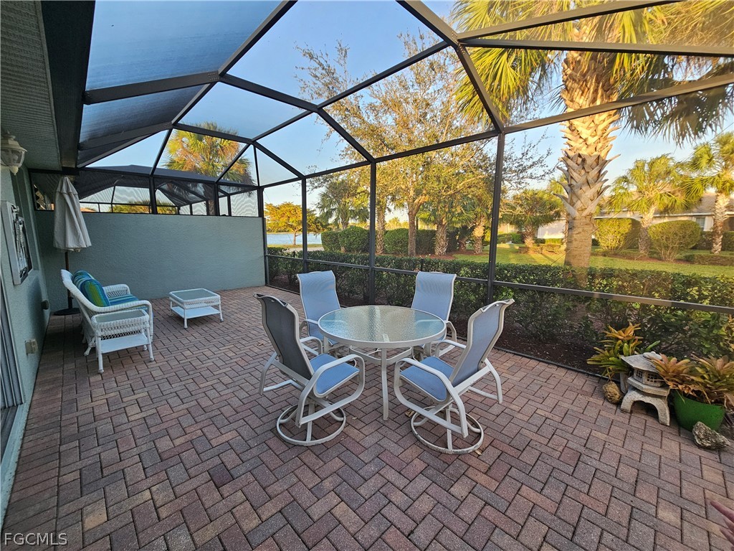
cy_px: 276
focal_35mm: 13
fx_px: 276
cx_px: 367
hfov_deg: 106.2
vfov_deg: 89.9
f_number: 2.2
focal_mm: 2.2
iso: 64
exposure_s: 1/120
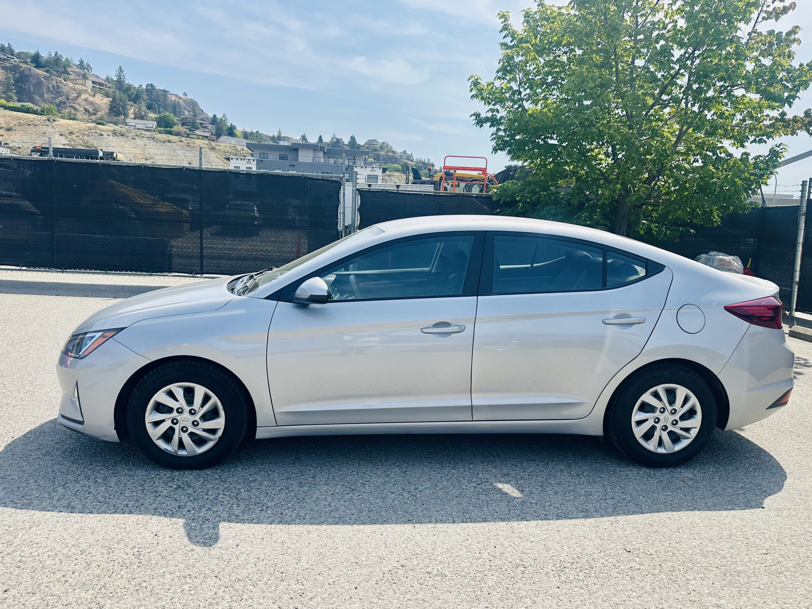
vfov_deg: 53.1
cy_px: 303
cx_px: 411
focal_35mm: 26
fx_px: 610
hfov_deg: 67.3
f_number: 1.78
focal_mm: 6.86
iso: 80
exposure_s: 1/4184
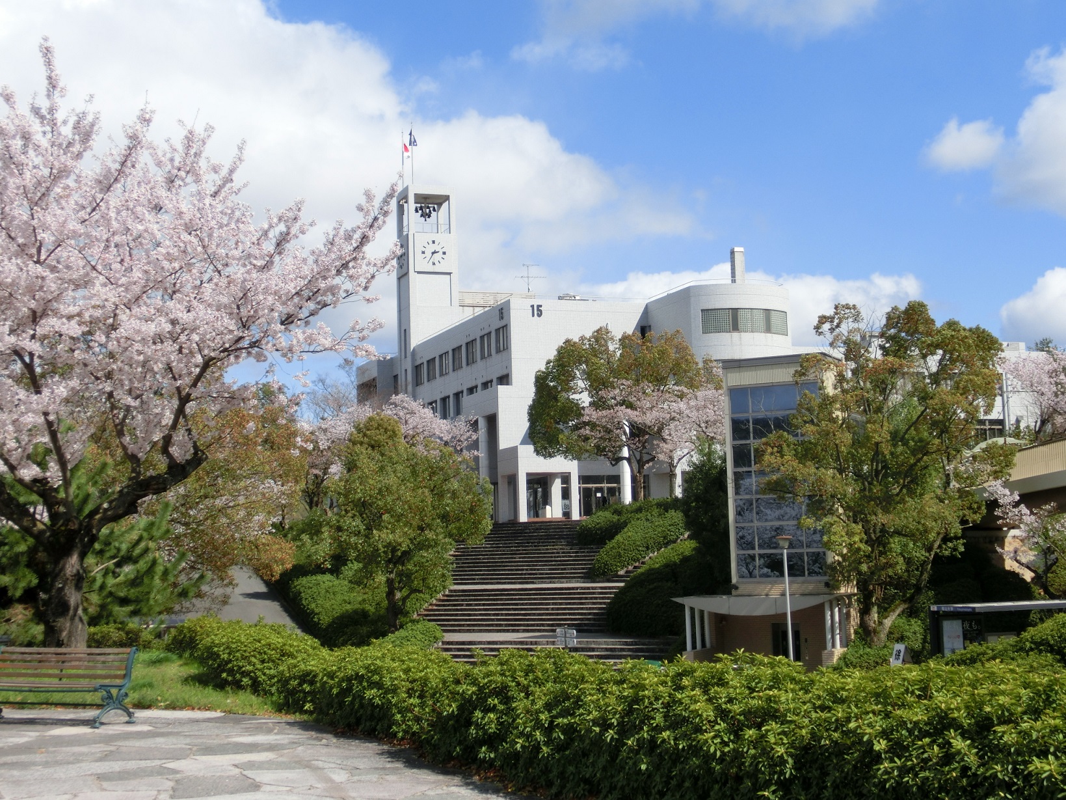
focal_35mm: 52
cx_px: 533
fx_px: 1601
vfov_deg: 28.0
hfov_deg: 36.8
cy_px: 400
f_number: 4.3
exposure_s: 1/800
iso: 80
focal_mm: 9.16
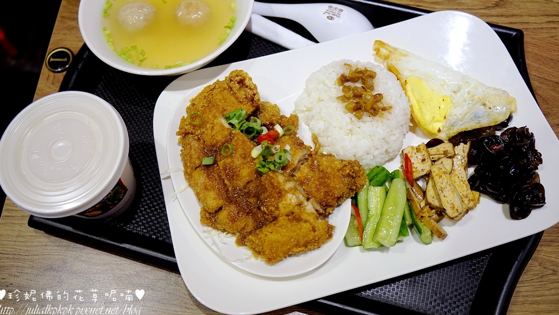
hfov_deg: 61.0
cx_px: 278
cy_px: 132
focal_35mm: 32
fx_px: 474
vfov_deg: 36.6
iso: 500
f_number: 3.5
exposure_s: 1/60
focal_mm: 20
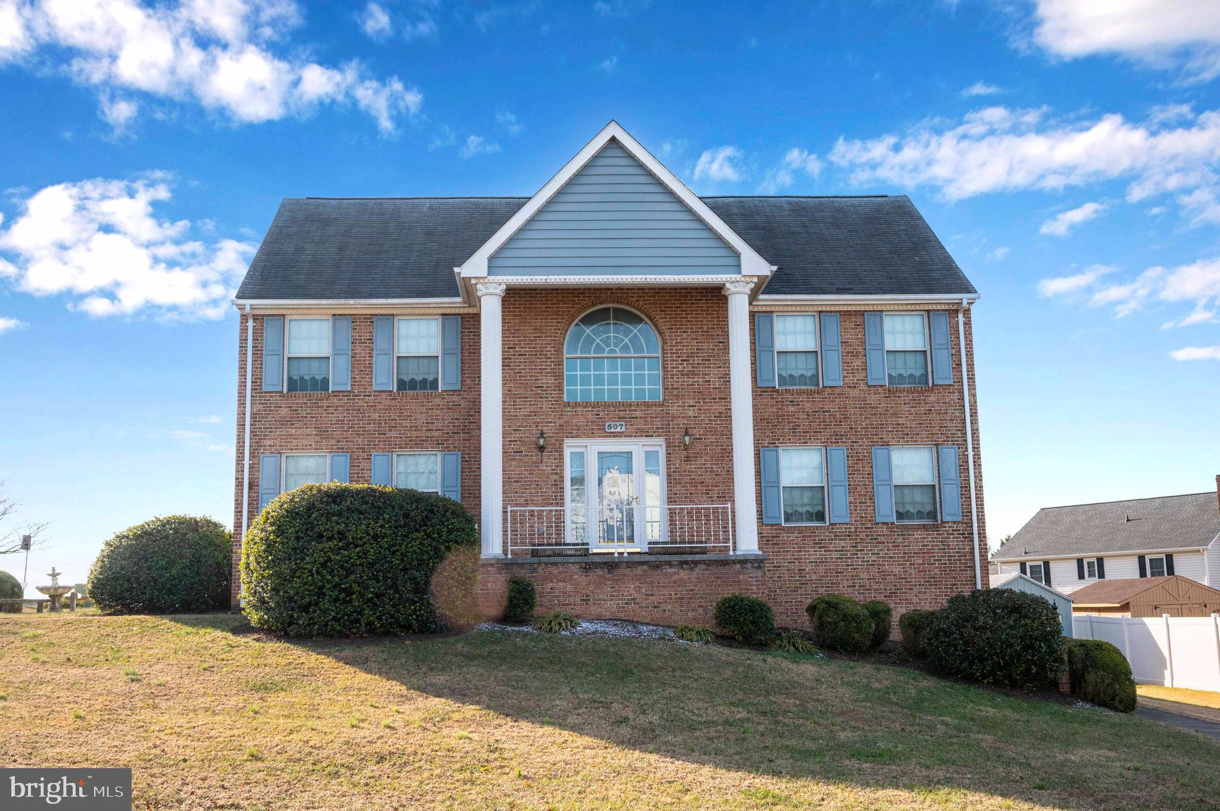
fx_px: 1219
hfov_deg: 53.2
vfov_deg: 36.8
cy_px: 406
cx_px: 610
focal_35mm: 36
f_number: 13
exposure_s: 1/640
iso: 1000
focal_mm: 36
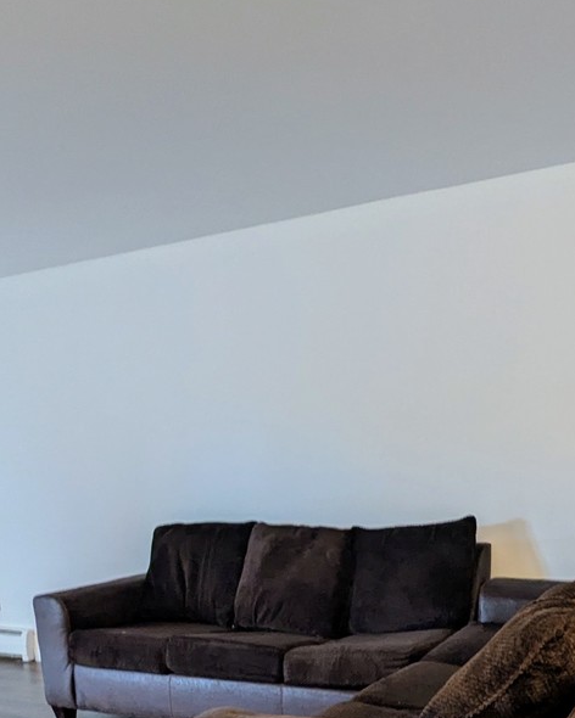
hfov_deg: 38.5
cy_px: 632
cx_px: 404
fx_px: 808
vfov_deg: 44.1
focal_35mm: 38
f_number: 2.2
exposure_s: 1/30
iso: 222
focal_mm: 2.35
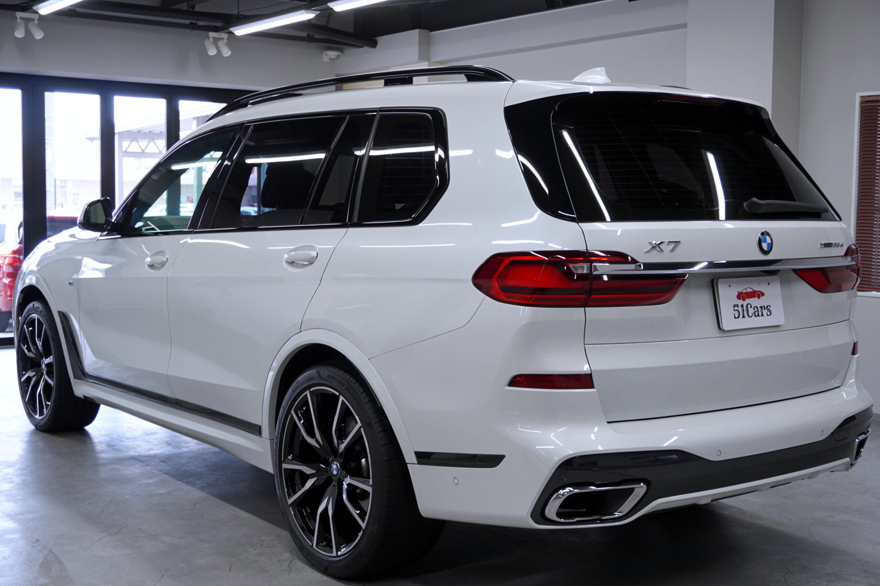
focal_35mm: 45
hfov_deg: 43.6
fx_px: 1100
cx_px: 440
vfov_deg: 29.9
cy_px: 293
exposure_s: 1/60
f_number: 5
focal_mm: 30
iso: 320
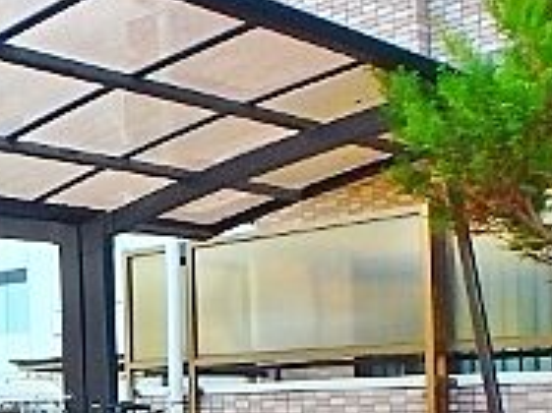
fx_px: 1147
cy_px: 440
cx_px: -189
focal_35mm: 72
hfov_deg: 23.5
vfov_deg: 19.6
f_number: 3.5
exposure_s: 1/125
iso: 125
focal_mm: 3.7
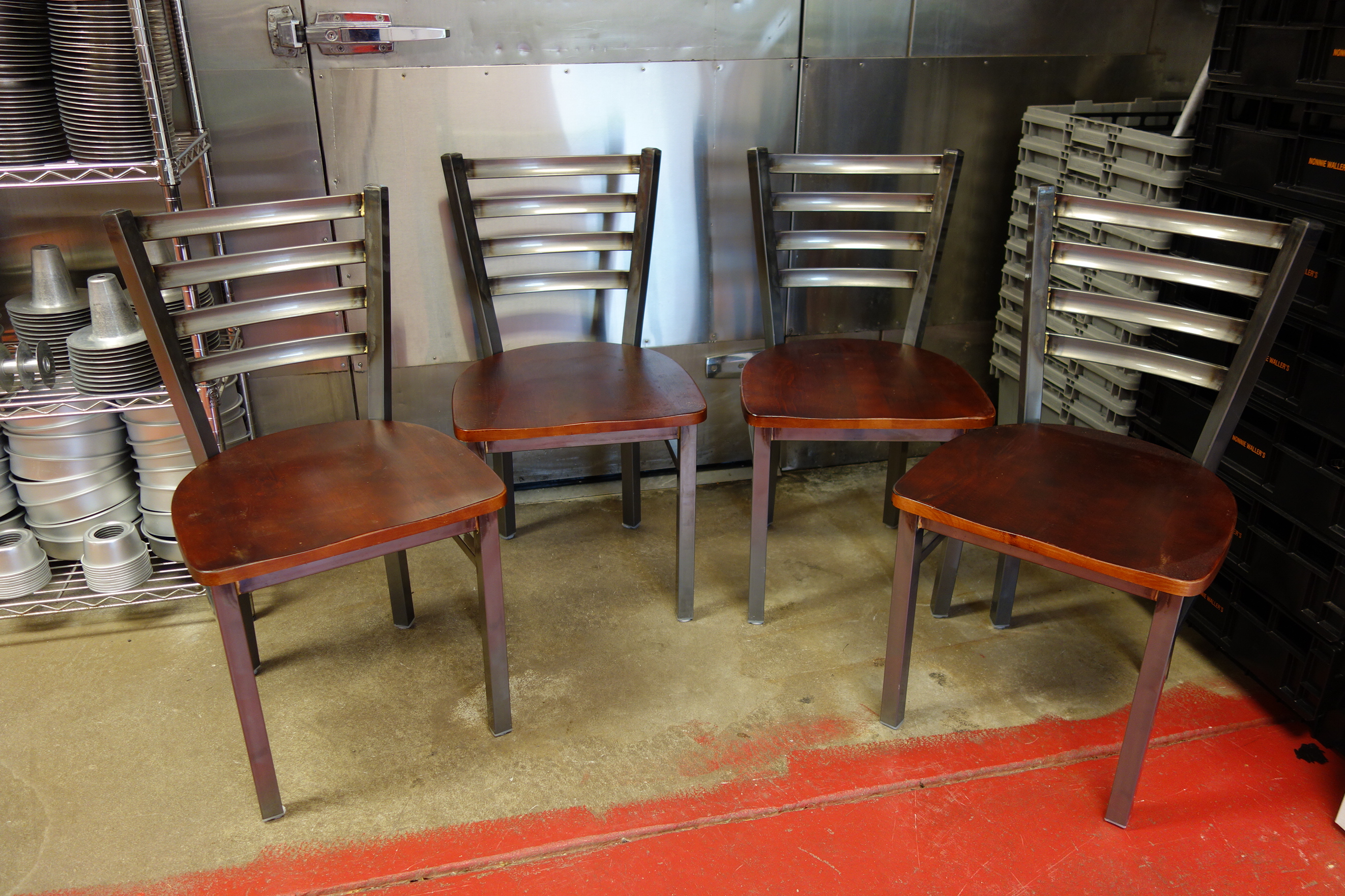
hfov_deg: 65.5
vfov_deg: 46.4
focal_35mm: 28
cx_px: 672
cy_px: 448
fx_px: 1046
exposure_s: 1/30
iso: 160
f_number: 1.8
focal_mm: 10.4
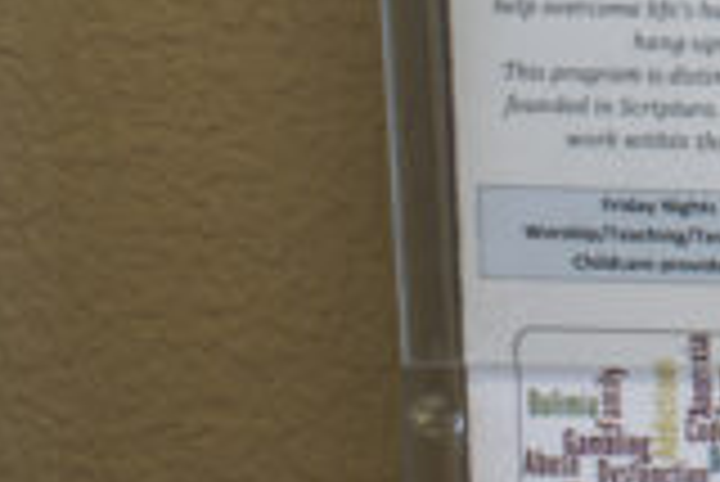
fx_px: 4484
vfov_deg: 5.8
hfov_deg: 7.8
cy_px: -854
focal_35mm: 224
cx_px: 2290
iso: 100
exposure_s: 1/80
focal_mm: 35
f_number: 2.2
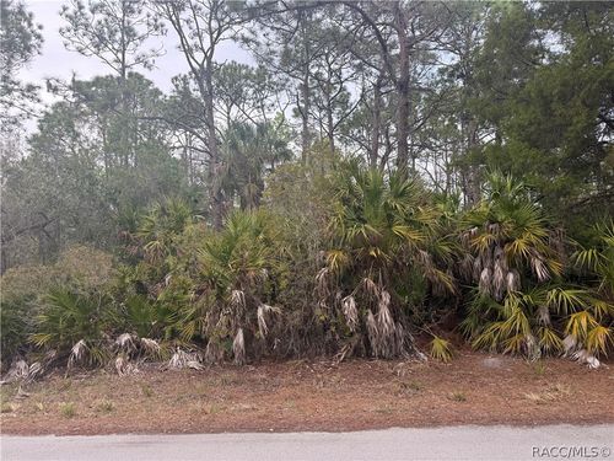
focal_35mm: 24
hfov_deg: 71.6
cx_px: 307
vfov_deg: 56.8
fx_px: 426
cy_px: 230
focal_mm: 6.76
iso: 100
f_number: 1.78
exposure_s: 1/598
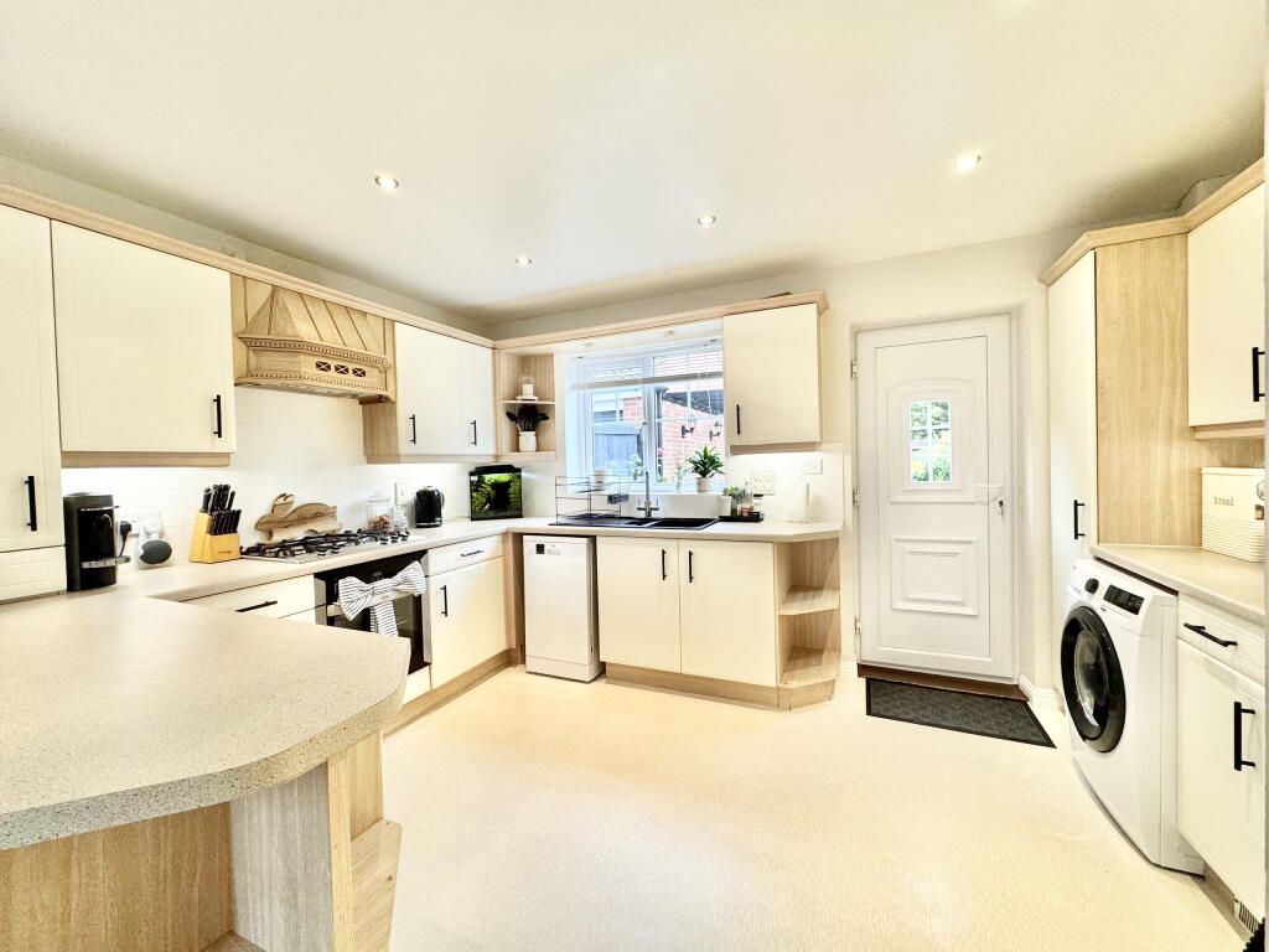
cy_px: 476
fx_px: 513
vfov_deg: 85.7
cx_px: 634
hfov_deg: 102.1
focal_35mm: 14
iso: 160
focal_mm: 2.22
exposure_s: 1/100
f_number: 2.2
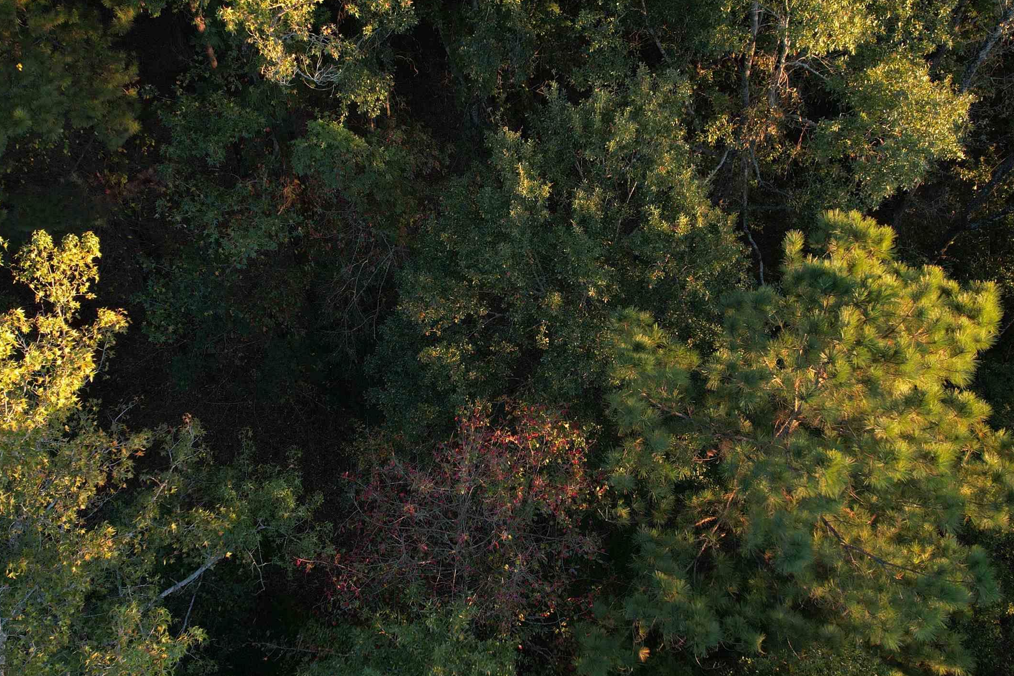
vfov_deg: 41.1
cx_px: 495
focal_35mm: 32
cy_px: 311
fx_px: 901
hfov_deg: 58.7
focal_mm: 8.38
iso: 100
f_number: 2.8
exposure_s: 1/90
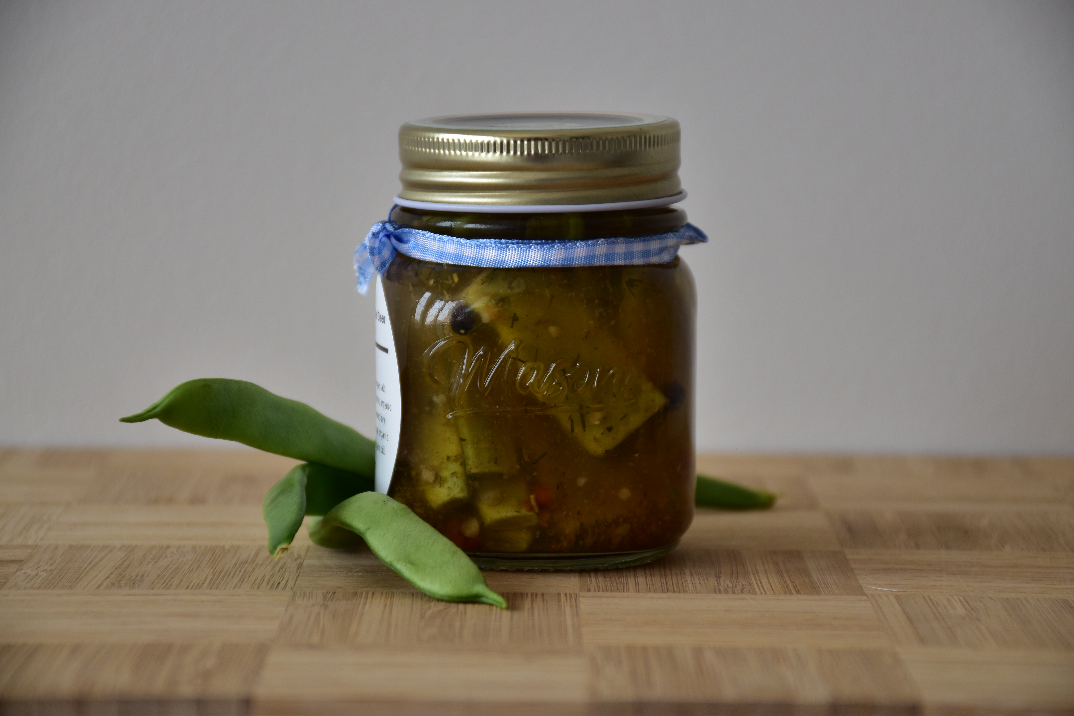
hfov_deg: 13.7
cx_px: 537
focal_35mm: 150
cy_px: 358
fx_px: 4475
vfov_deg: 9.1
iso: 200
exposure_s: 1/80
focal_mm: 100
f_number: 6.3
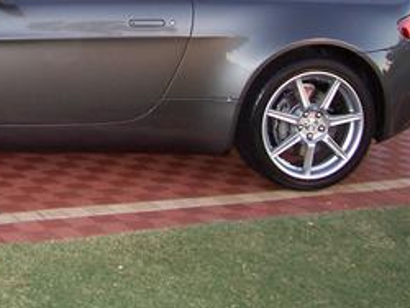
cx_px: -23
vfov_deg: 16.5
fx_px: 1031
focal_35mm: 87
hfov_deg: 21.5
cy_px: -26
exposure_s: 1/60
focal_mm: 5.6
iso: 125
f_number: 2.7
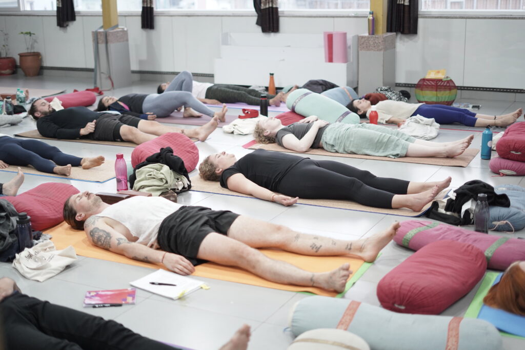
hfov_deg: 39.6
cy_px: 175
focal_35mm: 50
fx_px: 729
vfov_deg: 27.0
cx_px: 262
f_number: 1.8
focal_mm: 50
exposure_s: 1/100
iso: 1250
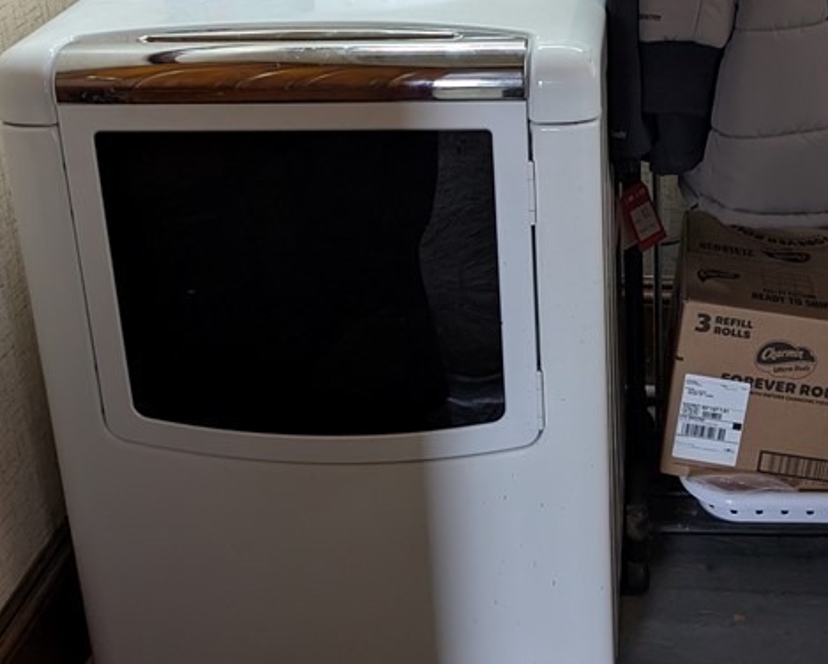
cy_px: 35
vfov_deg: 28.3
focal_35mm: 51
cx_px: 562
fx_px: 1251
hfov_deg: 36.2
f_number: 1.68
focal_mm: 6.9
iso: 267
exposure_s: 1/60
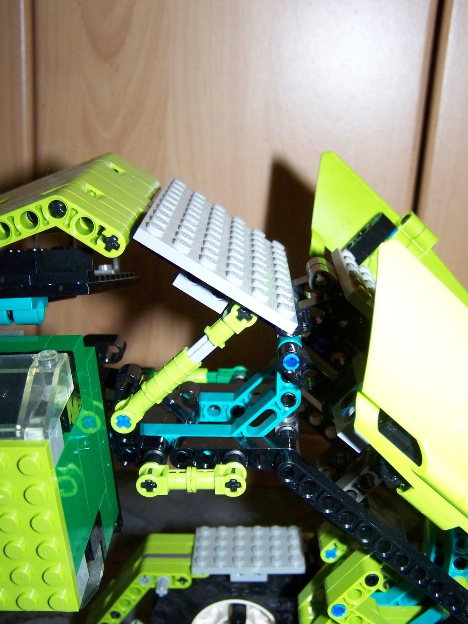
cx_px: 263
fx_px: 775
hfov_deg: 33.6
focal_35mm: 43
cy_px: 337
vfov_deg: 43.8
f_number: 2.8
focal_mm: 6.3
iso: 200
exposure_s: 1/30
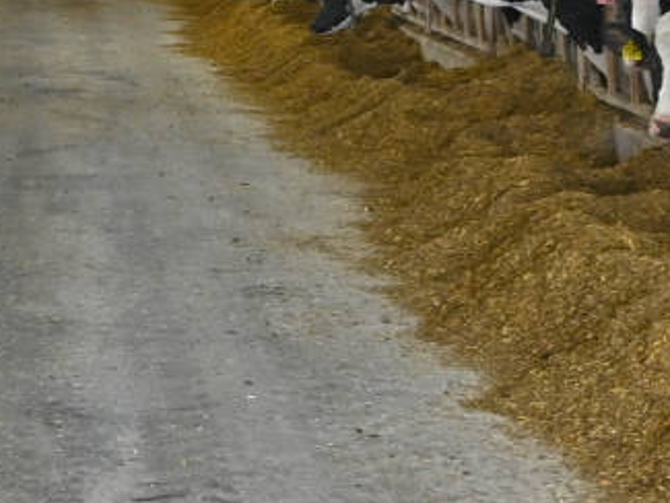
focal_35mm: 142
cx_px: 2
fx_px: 2749
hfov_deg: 13.7
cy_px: -1
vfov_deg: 10.4
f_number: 4
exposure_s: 1/125
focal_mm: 24
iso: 560
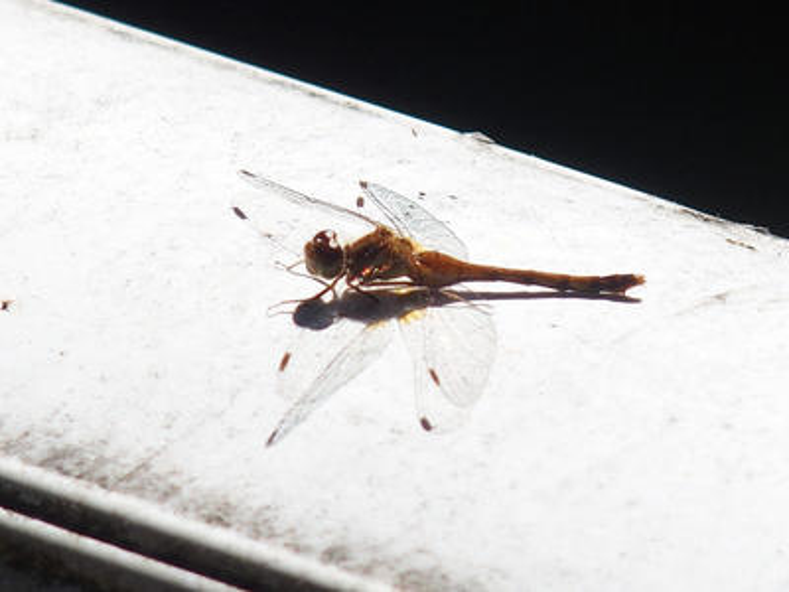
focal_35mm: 300
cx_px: 394
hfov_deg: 6.6
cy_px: 296
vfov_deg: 5.0
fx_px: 6838
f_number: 4
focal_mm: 64.3
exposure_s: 1/1250
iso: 100
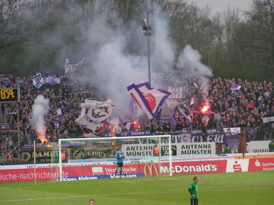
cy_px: 102
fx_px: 1789
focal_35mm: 226
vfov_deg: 6.6
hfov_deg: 8.8
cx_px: 137
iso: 200
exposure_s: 1/125
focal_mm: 34.5
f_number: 3.5
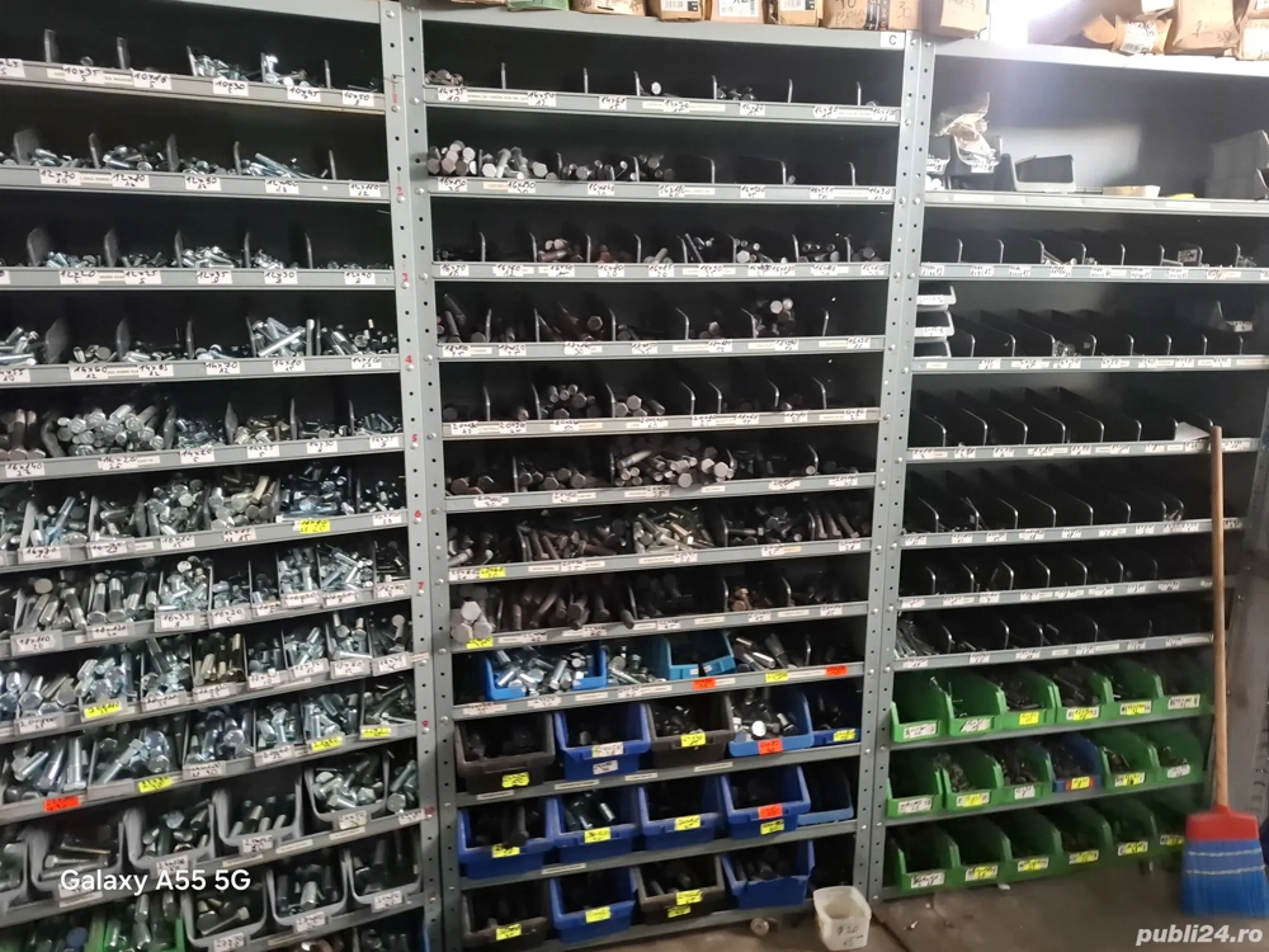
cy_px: 476
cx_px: 634
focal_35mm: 23
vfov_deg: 58.9
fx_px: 843
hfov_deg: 73.9
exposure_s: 1/25
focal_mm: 5.54
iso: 640
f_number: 1.8
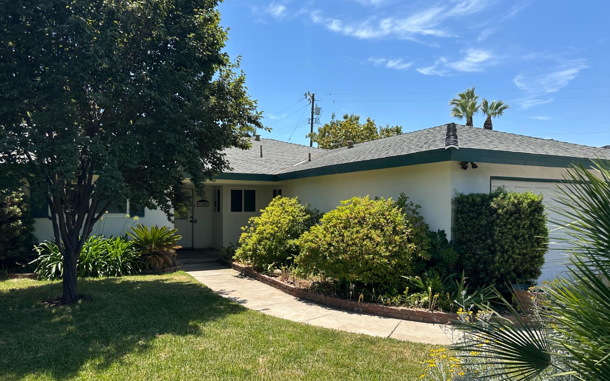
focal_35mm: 26
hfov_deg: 70.4
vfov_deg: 47.5
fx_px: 432
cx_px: 311
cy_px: 206
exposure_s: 1/3356
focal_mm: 6.86
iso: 80
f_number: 1.78
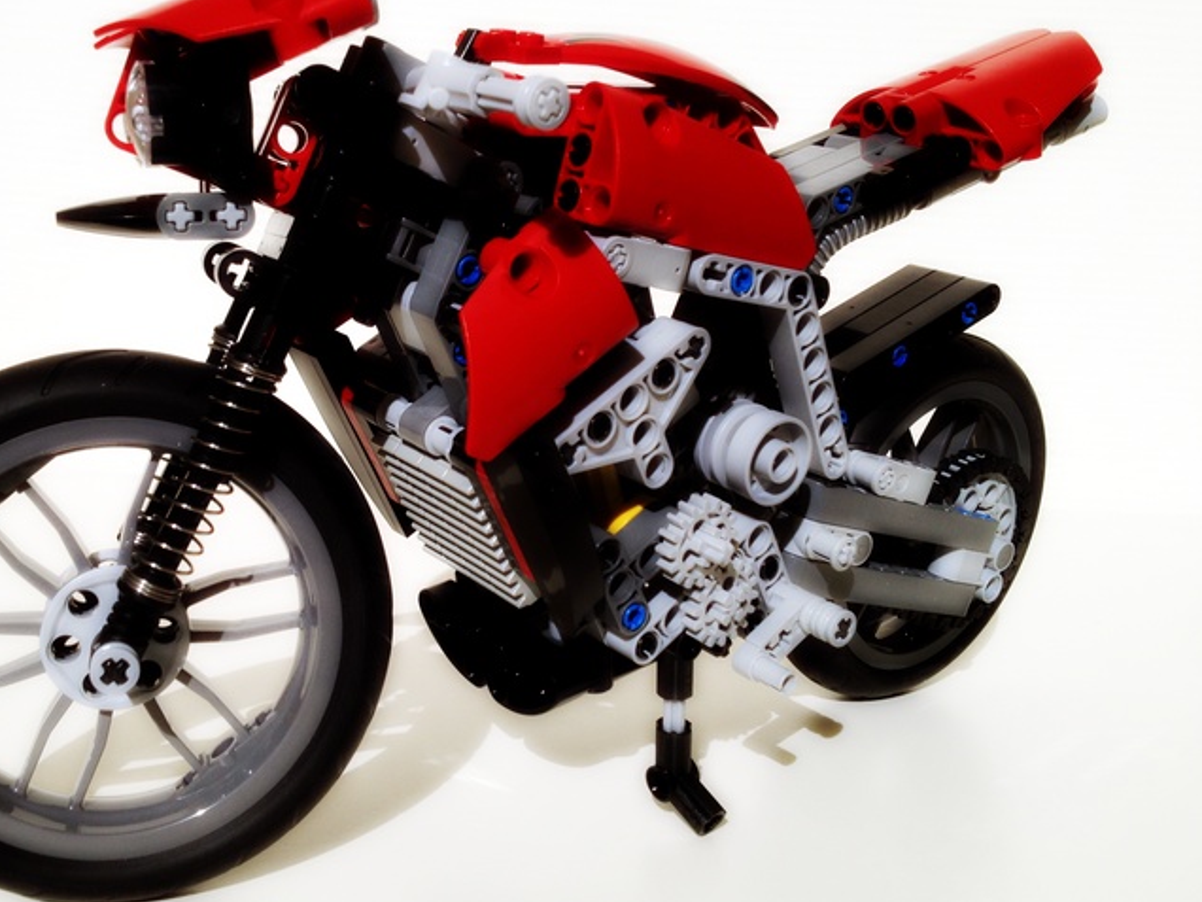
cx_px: 463
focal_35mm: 44
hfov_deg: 42.7
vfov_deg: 32.9
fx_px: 1528
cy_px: 408
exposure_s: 1/153
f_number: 2.4
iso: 50
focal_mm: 4.28
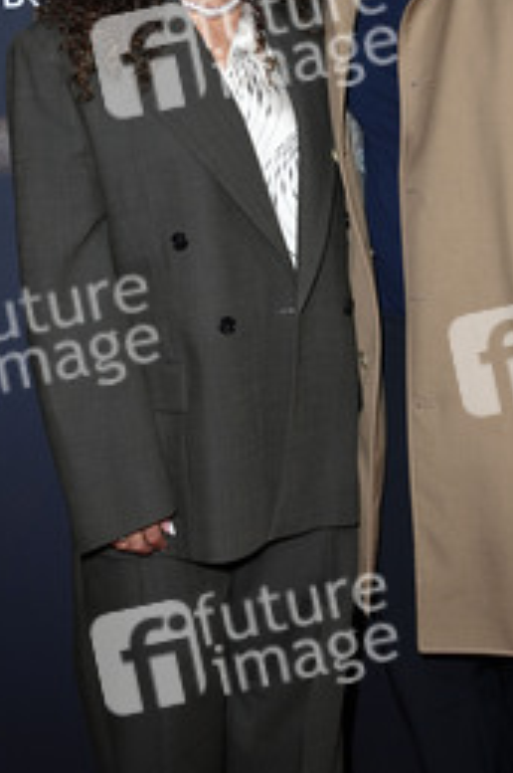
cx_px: 331
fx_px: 1457
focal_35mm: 68
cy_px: 197
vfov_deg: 29.2
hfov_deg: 19.9
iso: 1000
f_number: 5.6
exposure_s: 1/250
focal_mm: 44
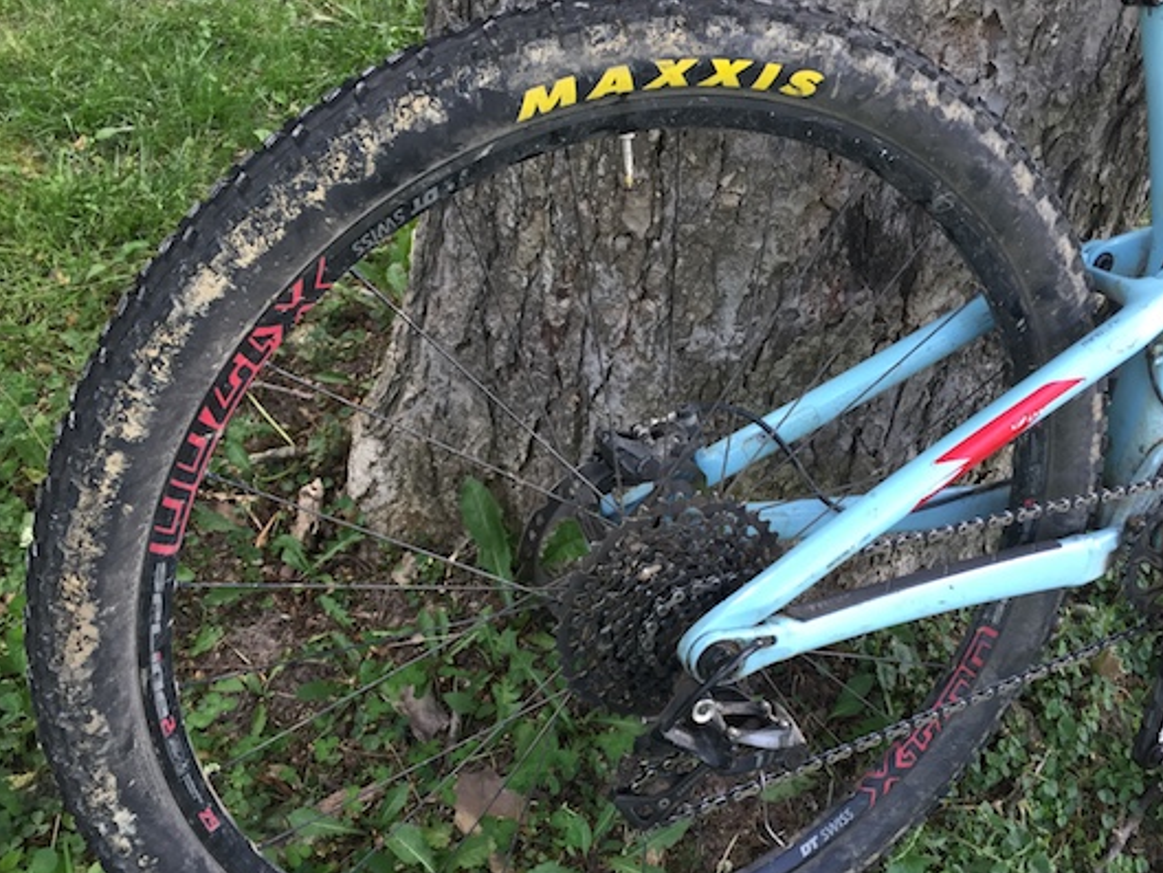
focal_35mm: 34
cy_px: 509
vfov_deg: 41.7
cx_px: 673
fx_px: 1143
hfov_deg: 53.7
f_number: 2.2
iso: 32
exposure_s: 1/40
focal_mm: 4.15
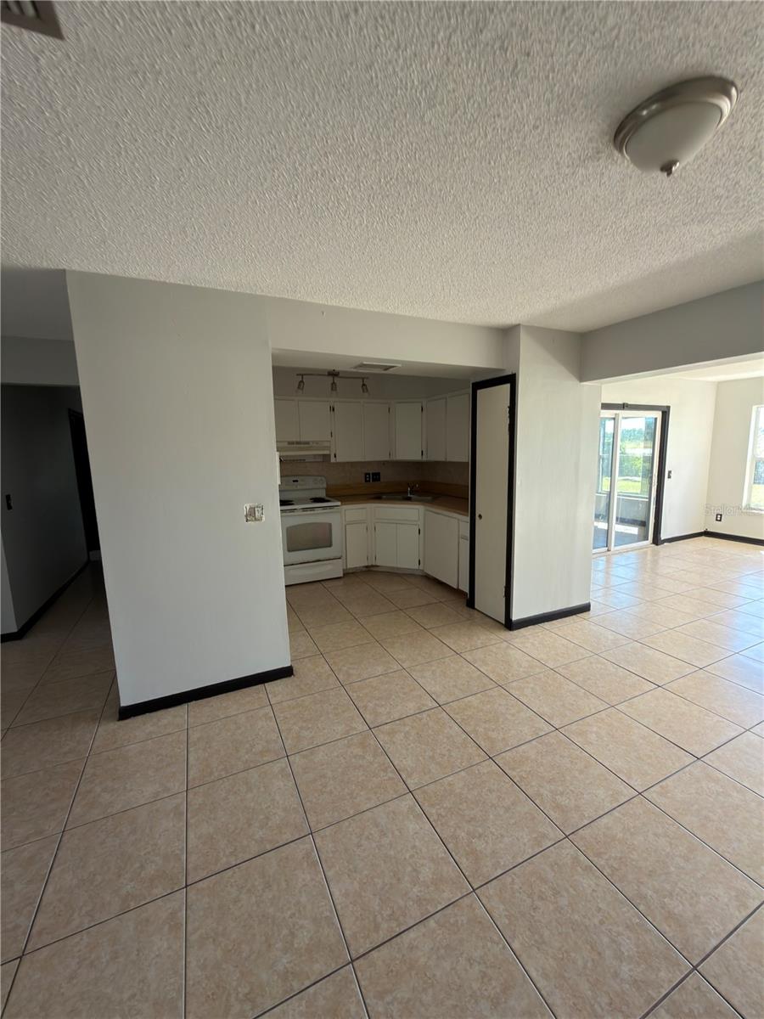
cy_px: 510
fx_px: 412
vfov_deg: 102.1
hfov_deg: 85.7
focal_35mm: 14
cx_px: 382
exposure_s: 1/73
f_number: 2.2
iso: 50
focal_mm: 2.22
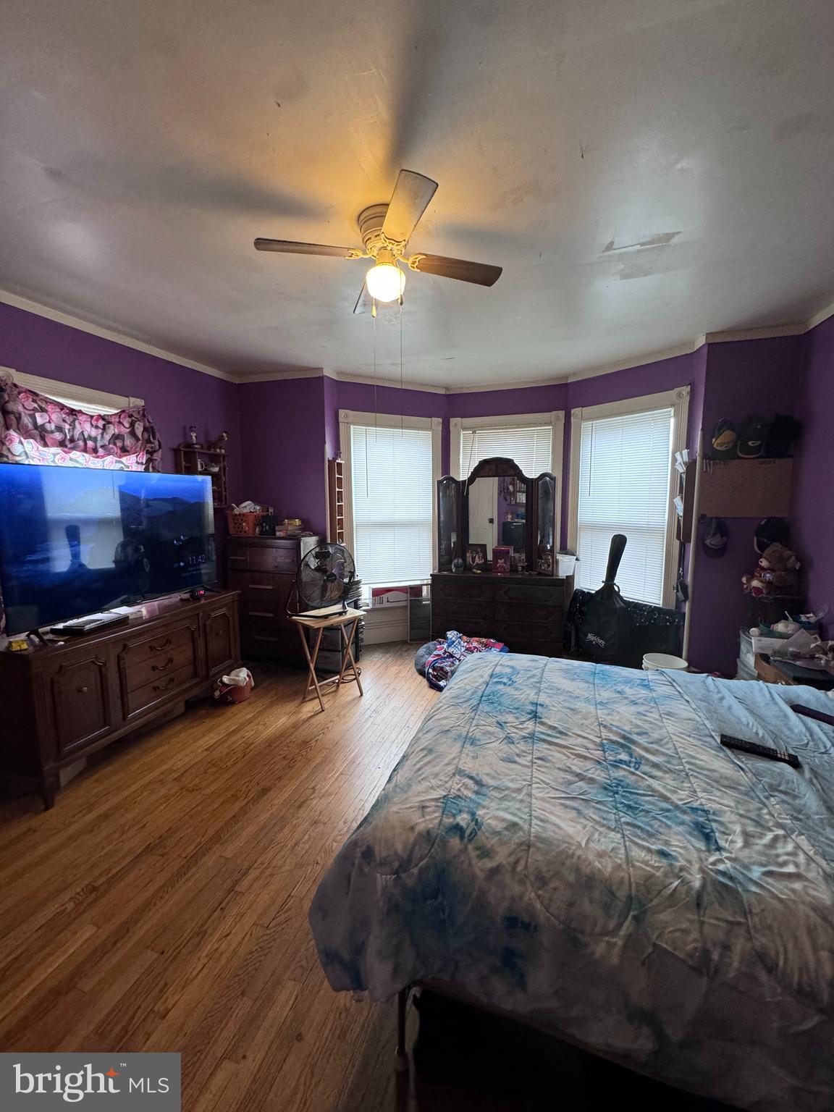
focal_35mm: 14
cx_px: 417
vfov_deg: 102.1
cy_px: 556
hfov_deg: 85.7
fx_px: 450
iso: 320
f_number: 2.2
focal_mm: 2.22
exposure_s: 1/120
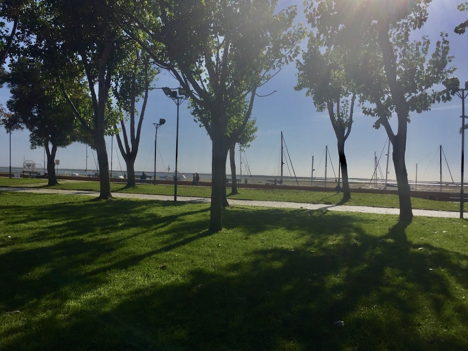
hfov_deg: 61.7
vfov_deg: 48.2
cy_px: 176
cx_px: 234
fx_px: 392
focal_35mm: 29
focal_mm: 4.15
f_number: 2.2
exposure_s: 1/7937
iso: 32
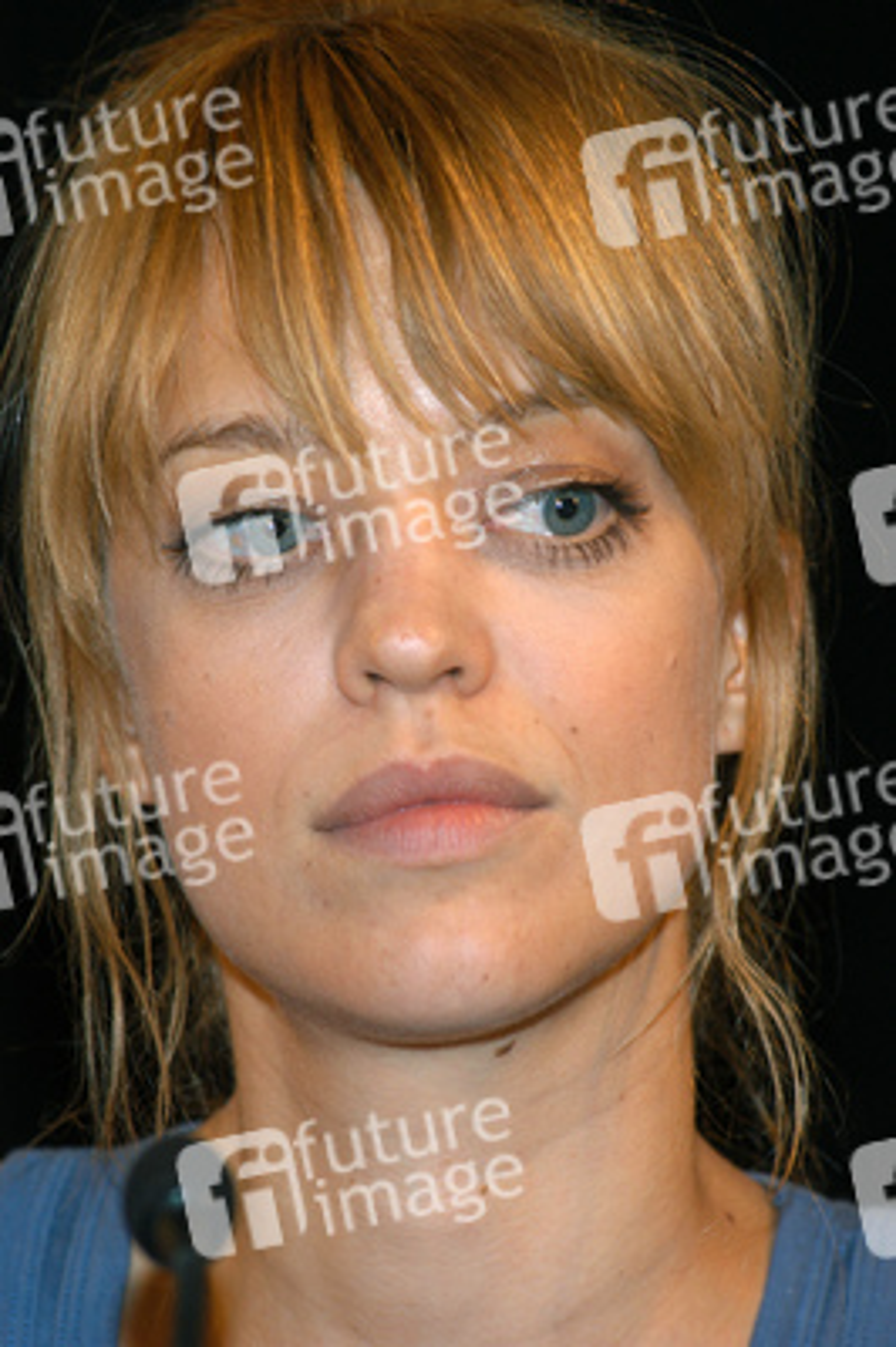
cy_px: 674
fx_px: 11219
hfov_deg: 4.6
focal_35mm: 300
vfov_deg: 6.9
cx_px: 448
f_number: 5.6
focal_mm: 200
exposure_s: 1/40
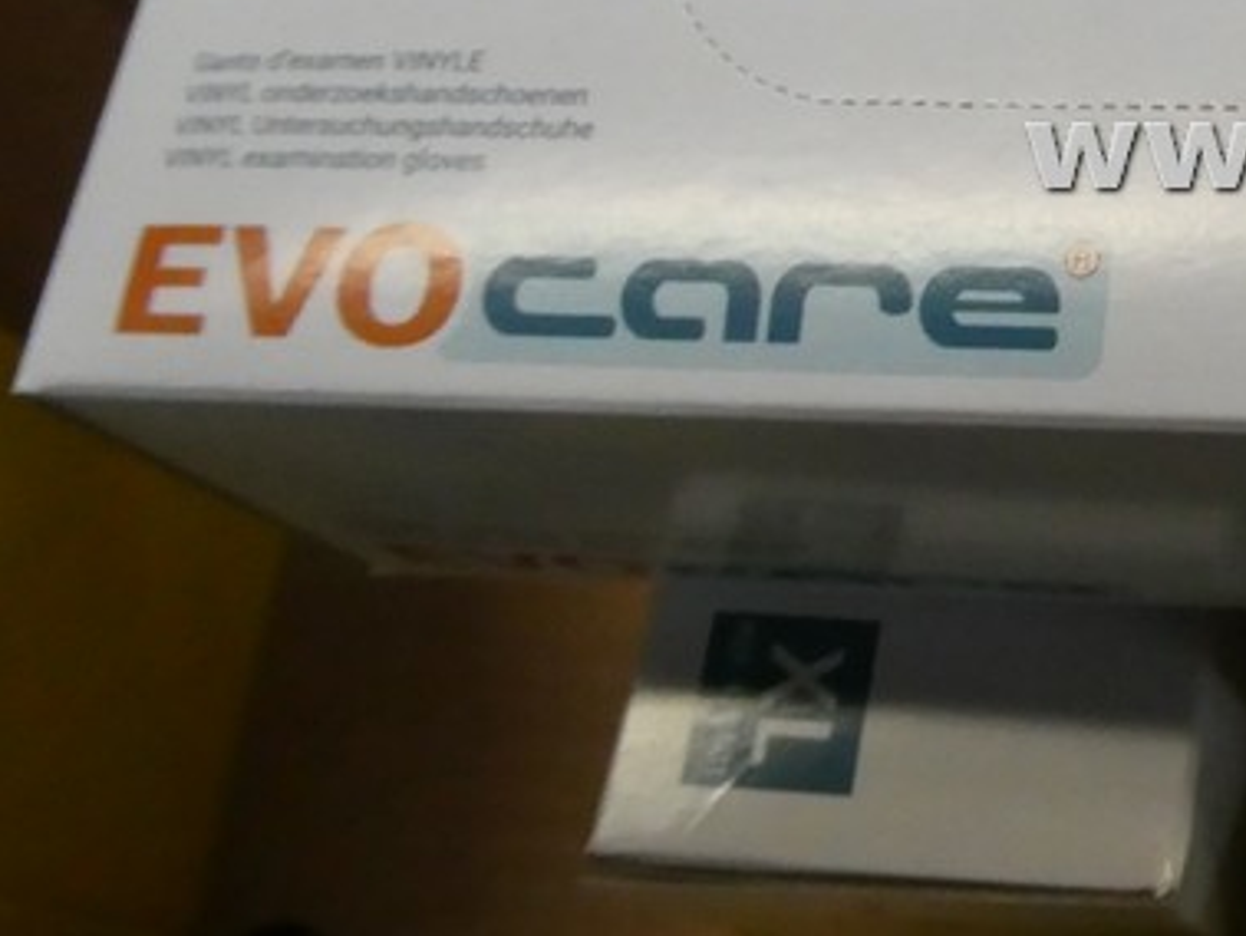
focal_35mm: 69
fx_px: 2485
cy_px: 145
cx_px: 1579
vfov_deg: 21.0
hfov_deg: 24.8
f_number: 3.3
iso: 640
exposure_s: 1/125
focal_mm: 4.3
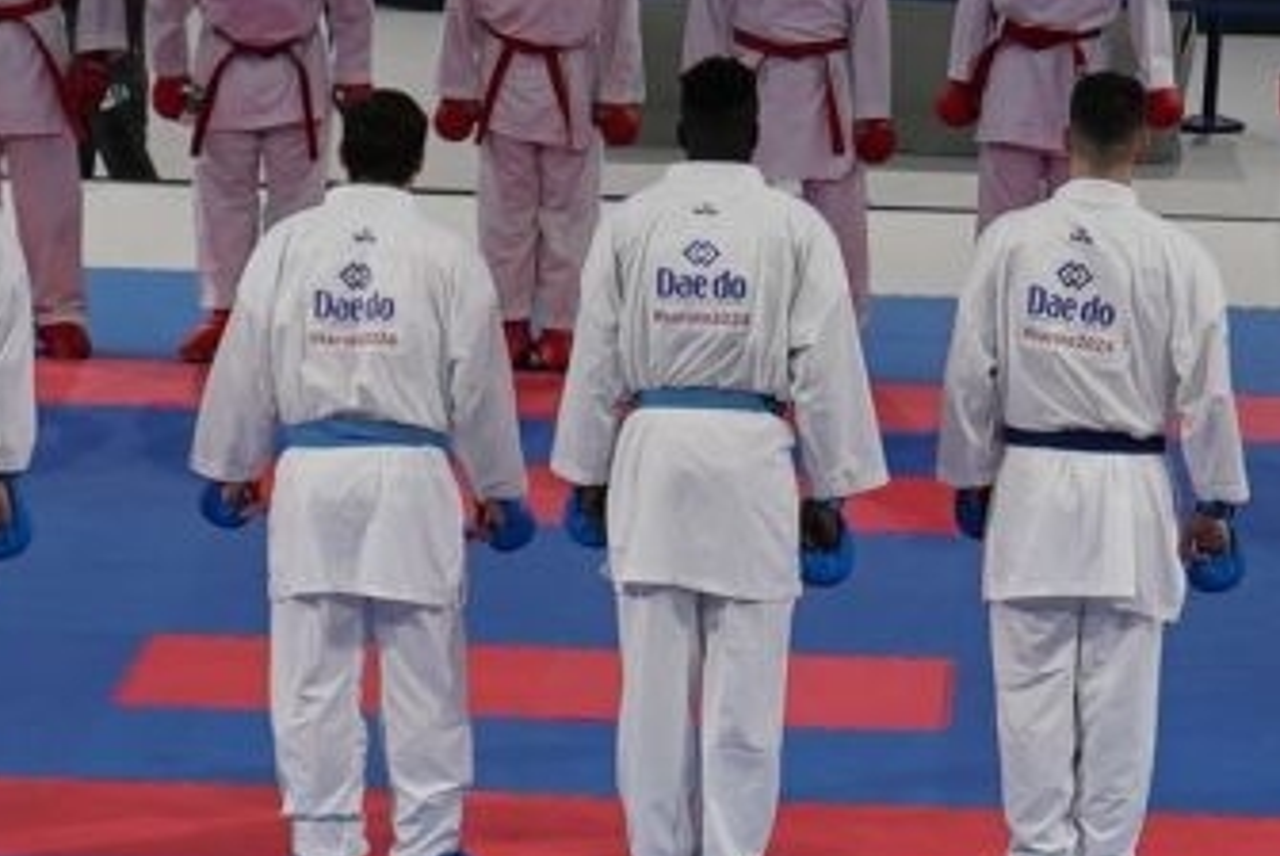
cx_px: 718
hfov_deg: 7.4
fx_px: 9928
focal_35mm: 279
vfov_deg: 4.9
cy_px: 573
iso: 200
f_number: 2.8
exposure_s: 1/250
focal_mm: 35
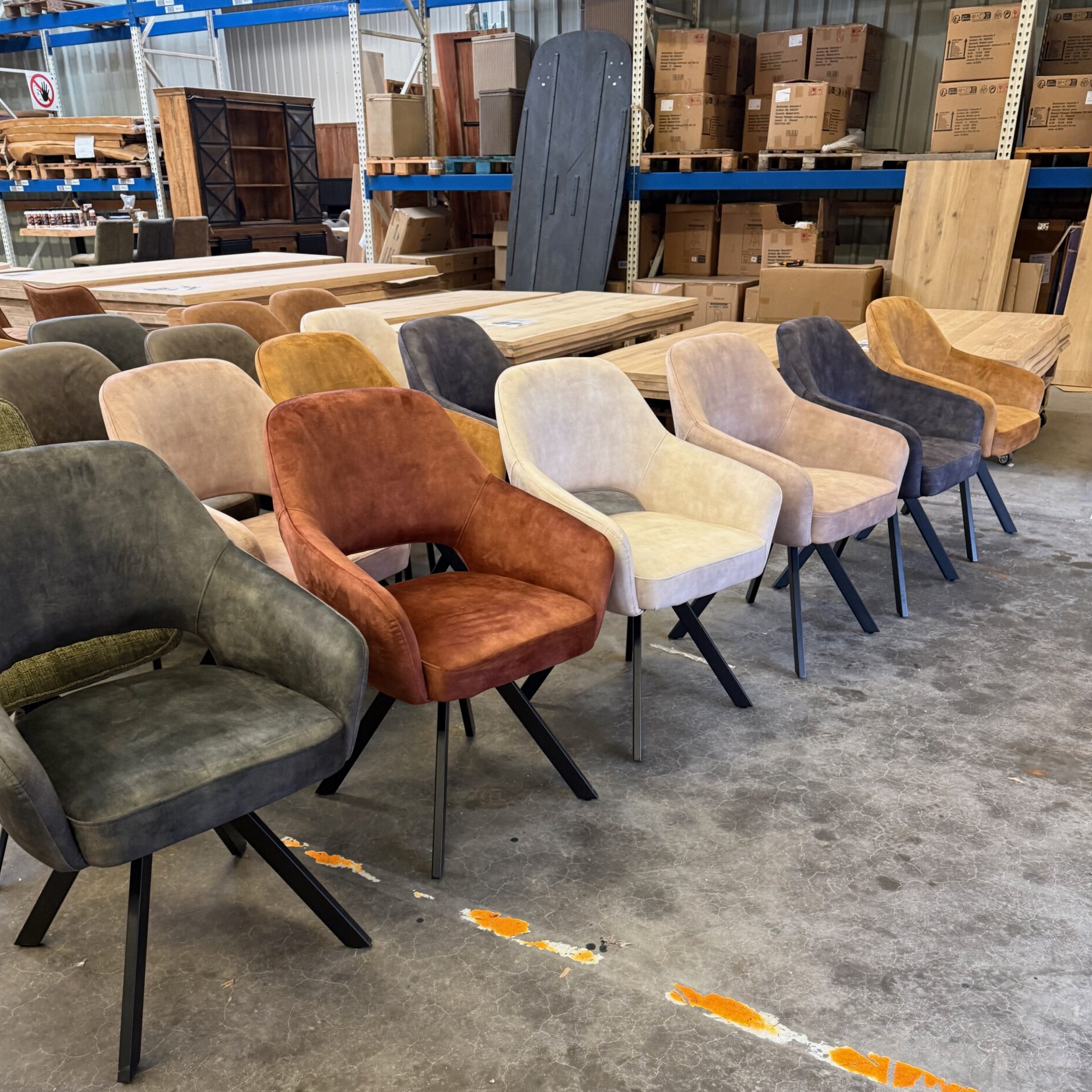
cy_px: 682
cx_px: 534
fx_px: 1035
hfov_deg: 55.6
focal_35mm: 29
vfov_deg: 55.0
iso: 250
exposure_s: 1/50
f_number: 1.78
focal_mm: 6.76
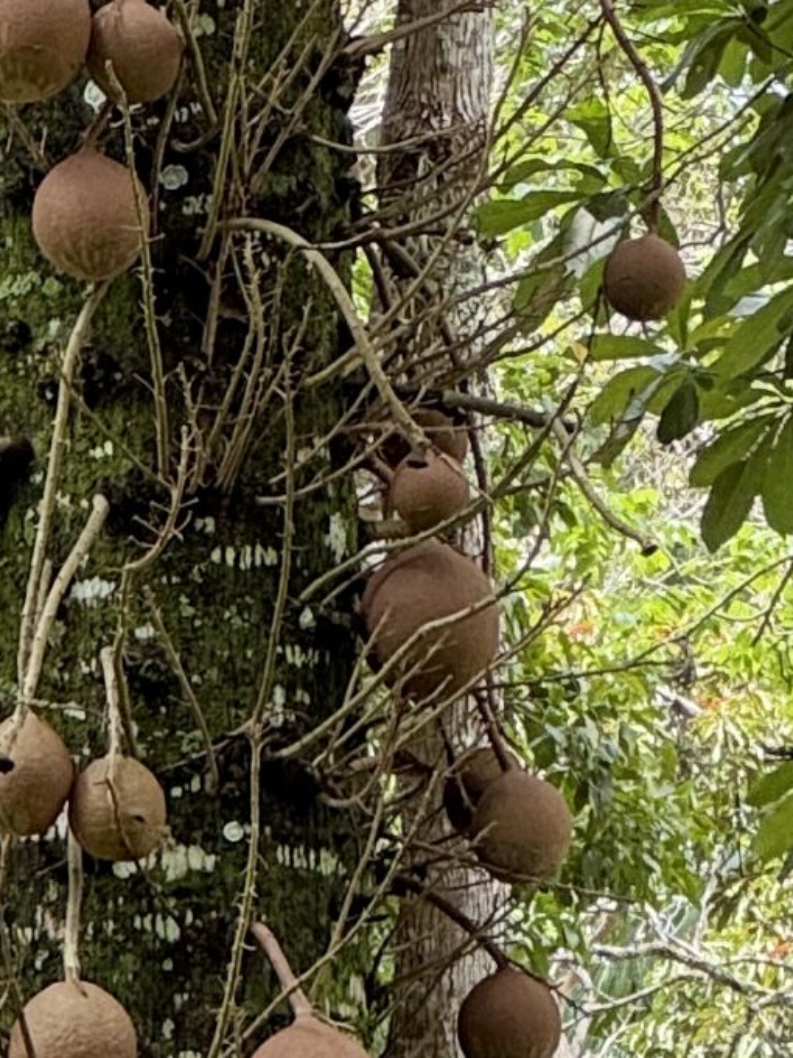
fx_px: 8858
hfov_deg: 5.1
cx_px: 213
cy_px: -260
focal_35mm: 290
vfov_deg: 6.8
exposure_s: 1/115
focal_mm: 9
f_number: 2.8
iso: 25
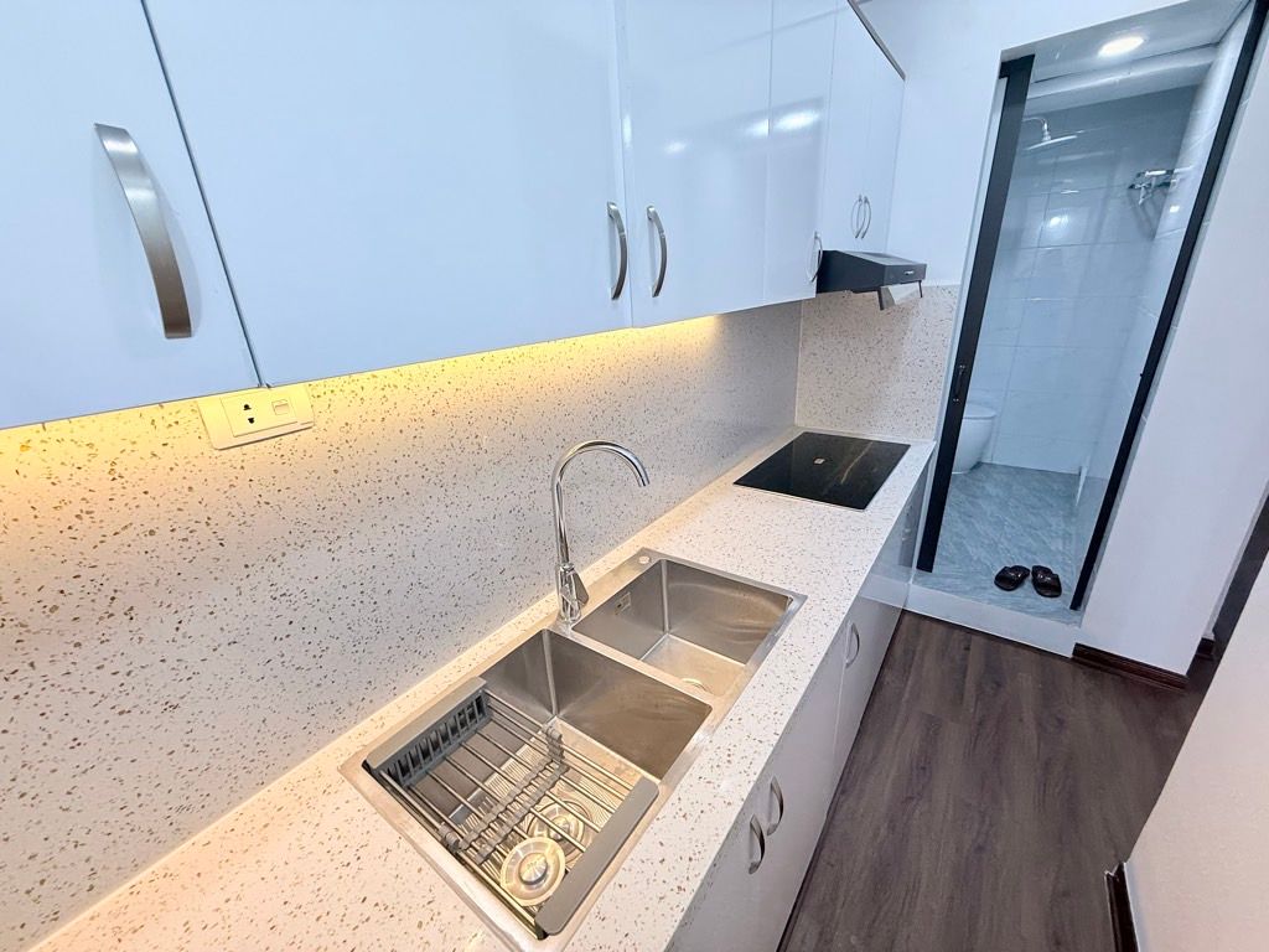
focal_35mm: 14
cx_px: 634
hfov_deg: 102.1
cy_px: 476
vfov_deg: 85.7
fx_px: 513
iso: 100
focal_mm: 2.22
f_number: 2.2
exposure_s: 1/100
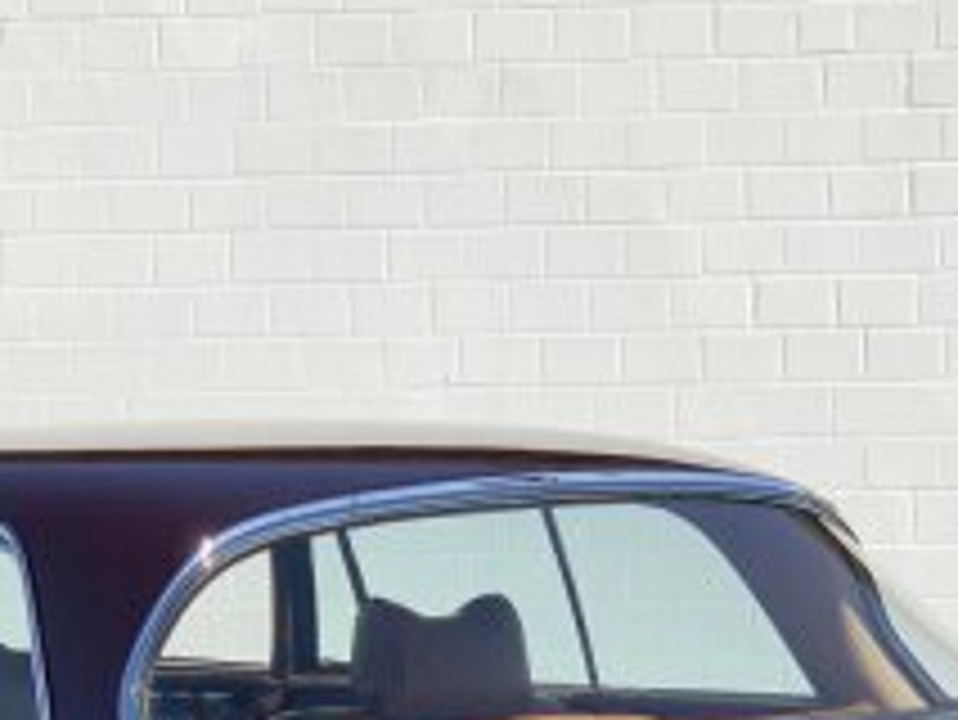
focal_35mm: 156
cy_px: 914
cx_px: 414
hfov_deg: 12.7
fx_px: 4320
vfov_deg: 9.4
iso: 16
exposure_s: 1/1776
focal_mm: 6
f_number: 2.4
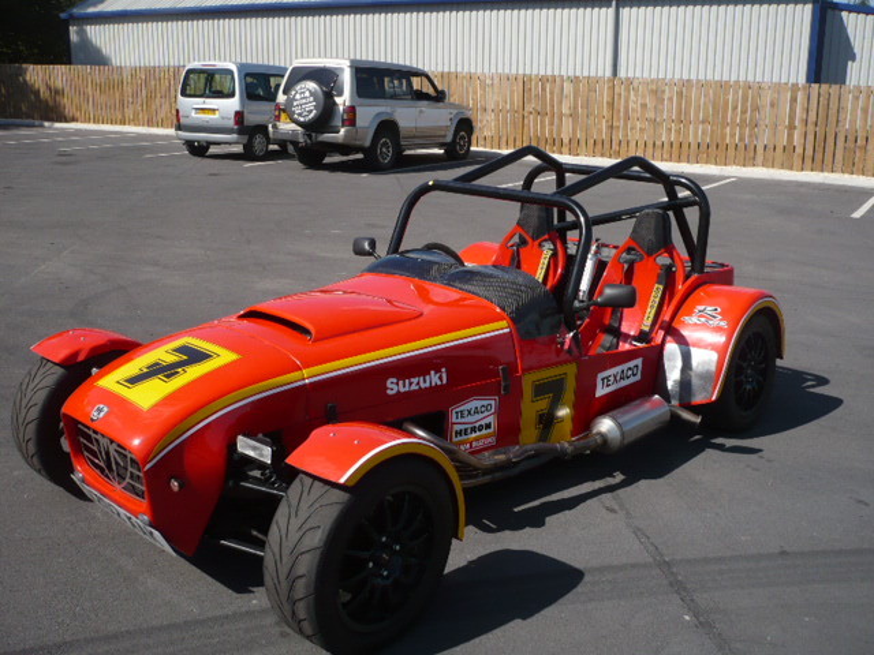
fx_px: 884
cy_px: 328
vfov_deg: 40.7
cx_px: 437
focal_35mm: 35
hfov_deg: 52.6
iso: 100
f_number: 8
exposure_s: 1/250
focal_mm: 5.8
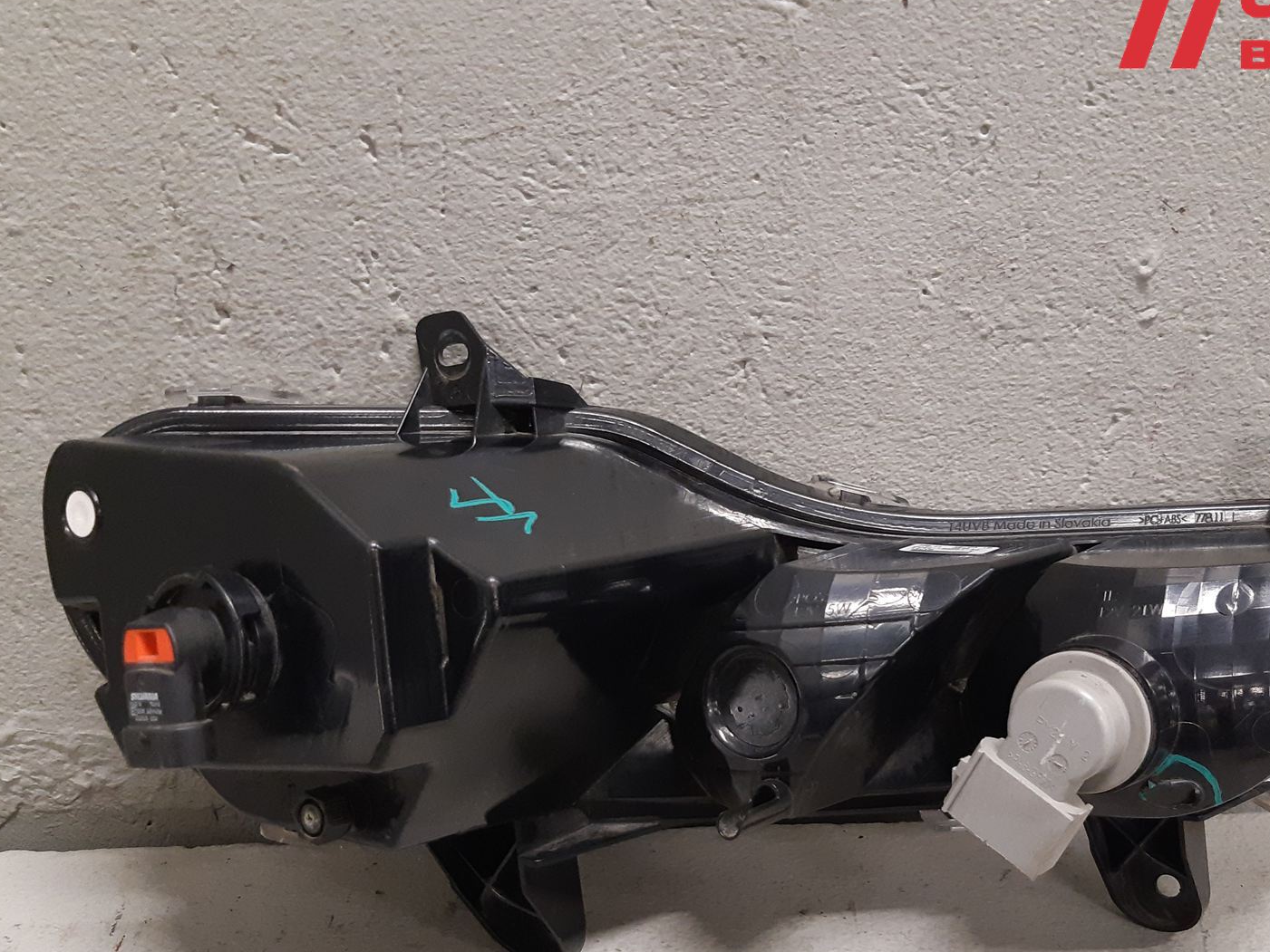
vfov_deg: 37.4
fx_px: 1394
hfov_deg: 48.7
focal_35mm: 38
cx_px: 747
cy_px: 611
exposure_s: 1/50
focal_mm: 3.93
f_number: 1.7
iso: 250
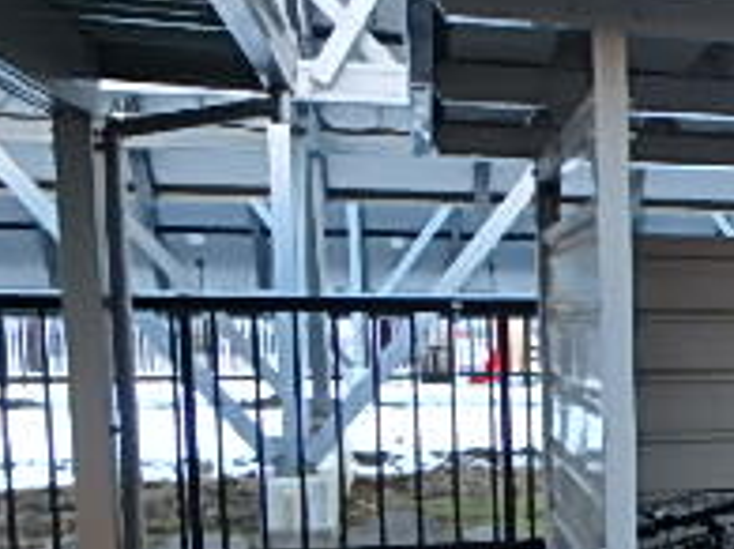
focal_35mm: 69
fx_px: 1462
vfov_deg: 20.7
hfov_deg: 23.6
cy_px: 519
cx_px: 1043
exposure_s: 1/40
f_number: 3.5
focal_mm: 3.7
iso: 200
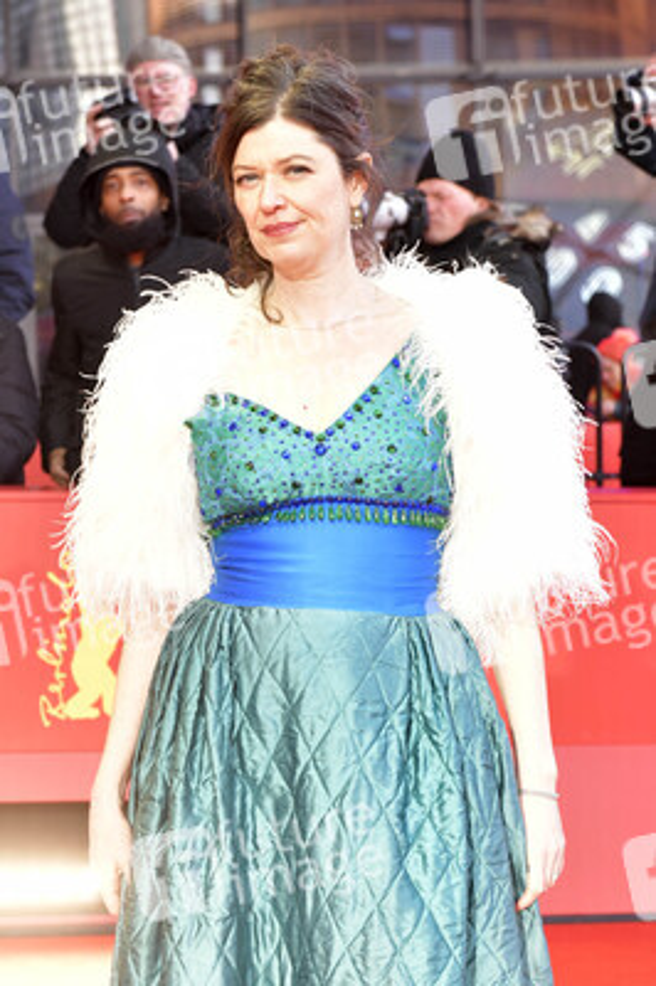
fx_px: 1917
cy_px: 493
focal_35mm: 70
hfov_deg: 19.4
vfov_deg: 28.9
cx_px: 328
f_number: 6.3
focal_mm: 70
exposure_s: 1/200
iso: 1600
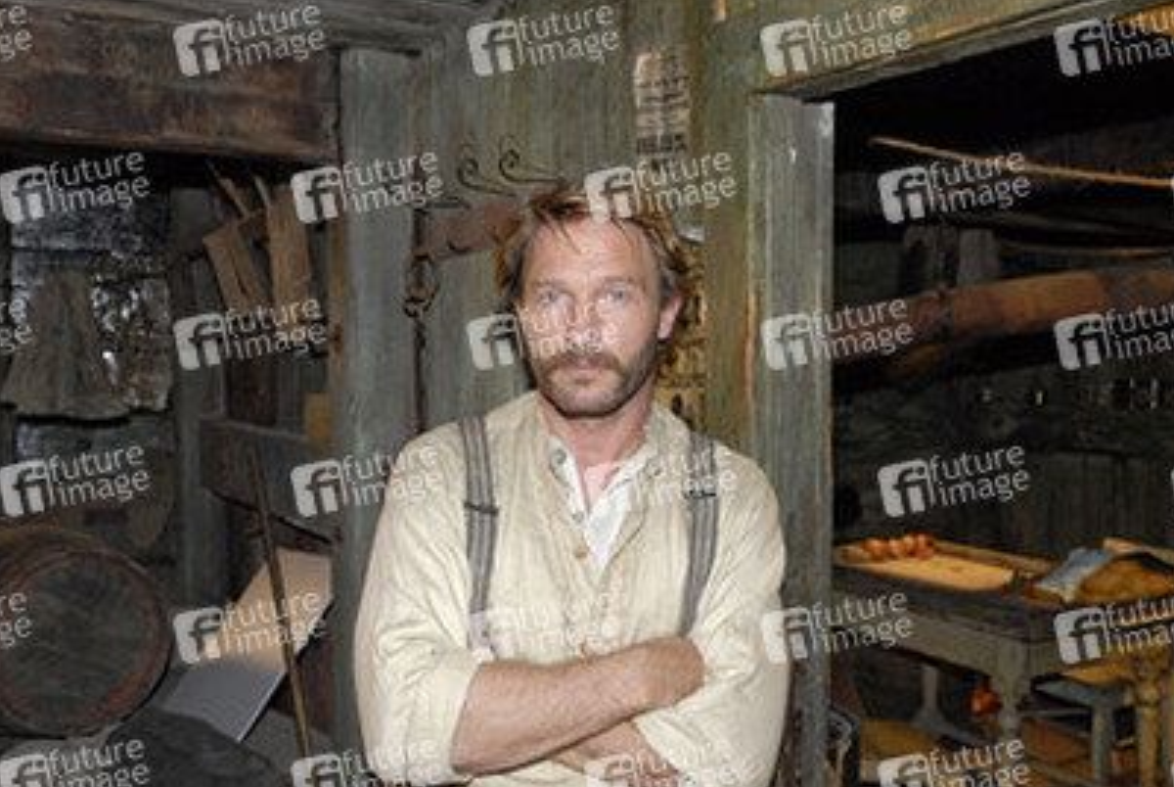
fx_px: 1208
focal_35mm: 37
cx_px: 578
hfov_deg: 51.8
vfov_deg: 36.1
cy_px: 408
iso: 800
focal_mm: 22
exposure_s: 1/160
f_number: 5.6
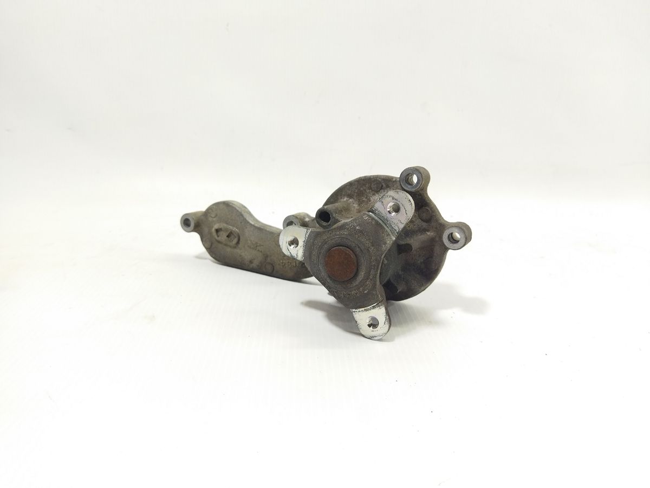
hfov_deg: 65.3
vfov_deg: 51.4
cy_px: 244
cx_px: 325
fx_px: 507
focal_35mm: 27
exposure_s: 1/100
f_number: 1.79
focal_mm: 4.71
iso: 167
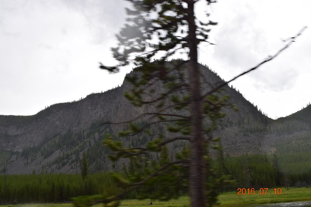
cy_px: 104
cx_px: 156
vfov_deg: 30.8
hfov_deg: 45.0
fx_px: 376
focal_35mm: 44
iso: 400
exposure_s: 1/250
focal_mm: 29
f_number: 10
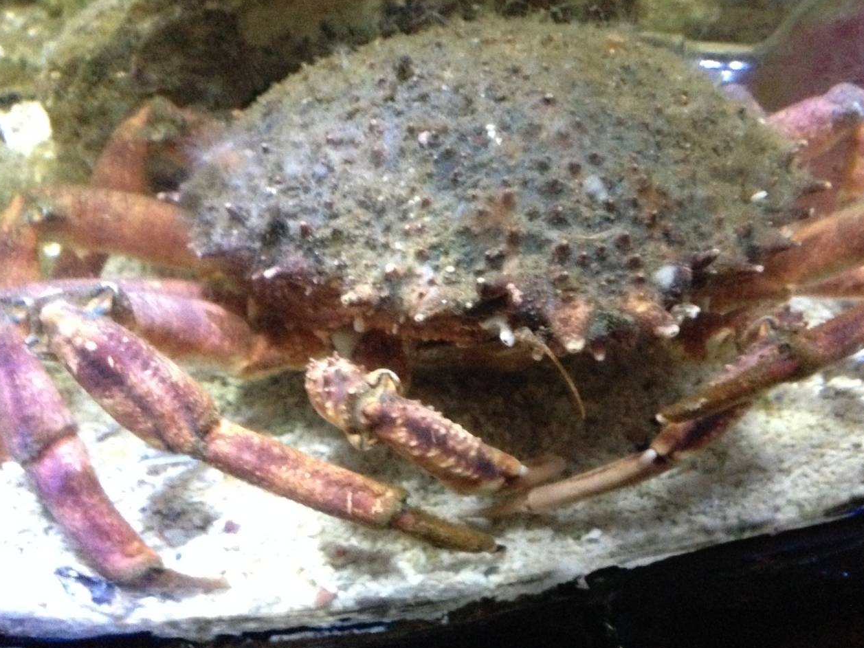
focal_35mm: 42
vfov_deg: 34.3
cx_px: 522
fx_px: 1048
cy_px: 278
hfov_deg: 44.5
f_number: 2.4
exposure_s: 1/15
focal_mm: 4.12
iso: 800
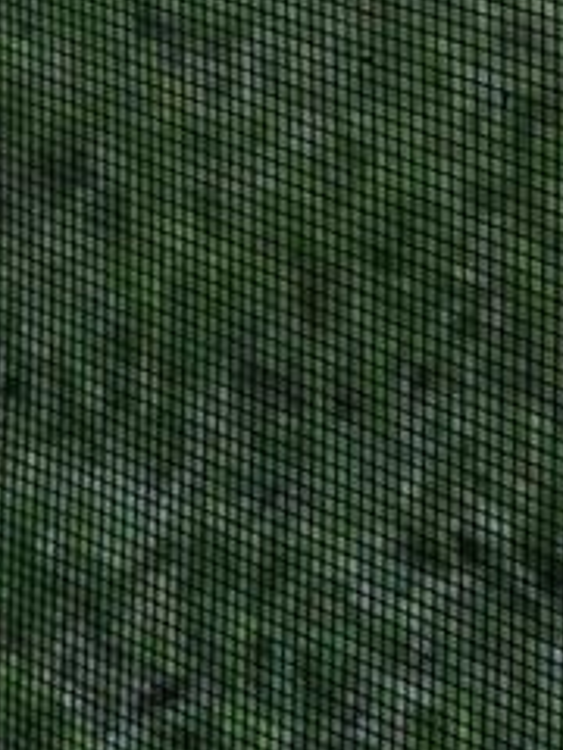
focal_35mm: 130
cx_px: -138
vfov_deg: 12.8
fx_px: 2819
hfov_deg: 11.2
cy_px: -838
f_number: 1.8
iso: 32
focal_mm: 4.25
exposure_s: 1/1300
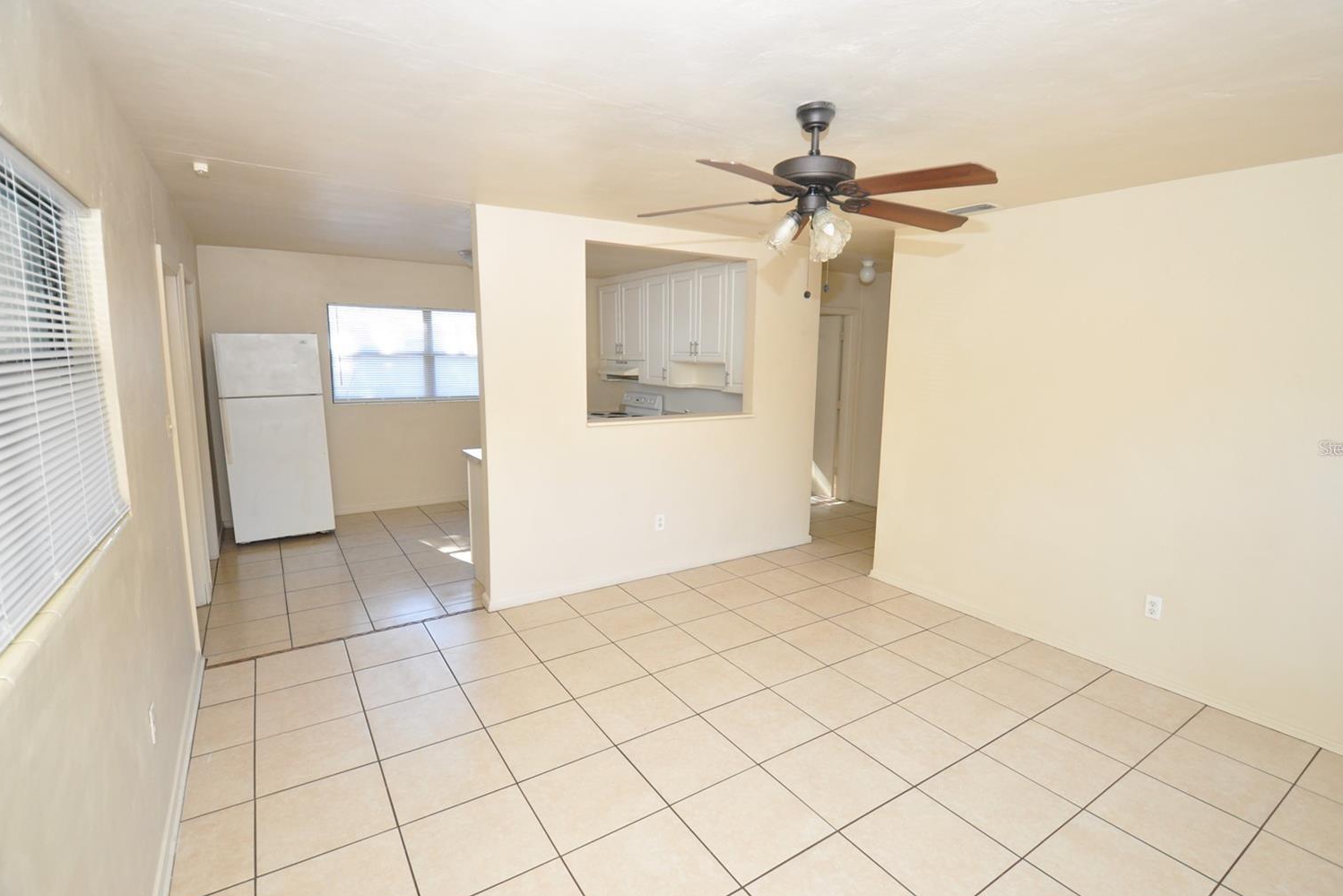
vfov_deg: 73.8
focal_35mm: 16
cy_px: 448
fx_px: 597
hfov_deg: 96.7
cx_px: 686
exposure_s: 1/60
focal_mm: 10
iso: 640
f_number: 4
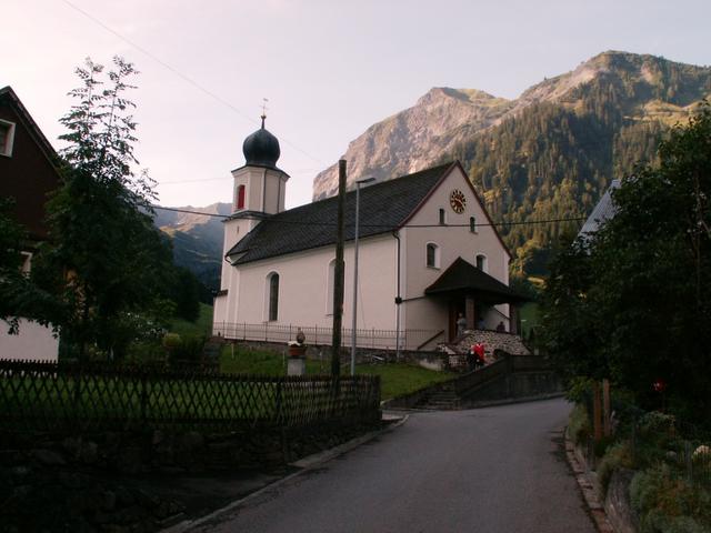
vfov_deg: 40.7
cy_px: 266
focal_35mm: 35
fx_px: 719
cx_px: 356
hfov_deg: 52.6
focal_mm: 5.86
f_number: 8
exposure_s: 1/60
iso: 50
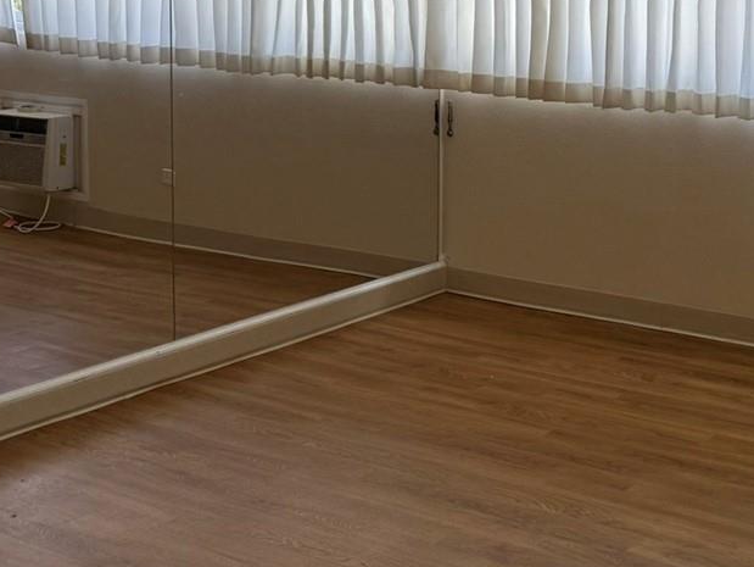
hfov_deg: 27.5
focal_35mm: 62
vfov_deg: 22.6
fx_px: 1351
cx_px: 897
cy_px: -18
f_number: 1.78
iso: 80
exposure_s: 1/671
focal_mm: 6.76
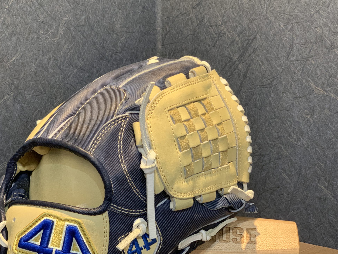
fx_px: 674
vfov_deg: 21.3
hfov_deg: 28.0
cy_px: 135
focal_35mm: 69
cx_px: 117
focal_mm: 6
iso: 200
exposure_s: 1/60
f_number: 2.4
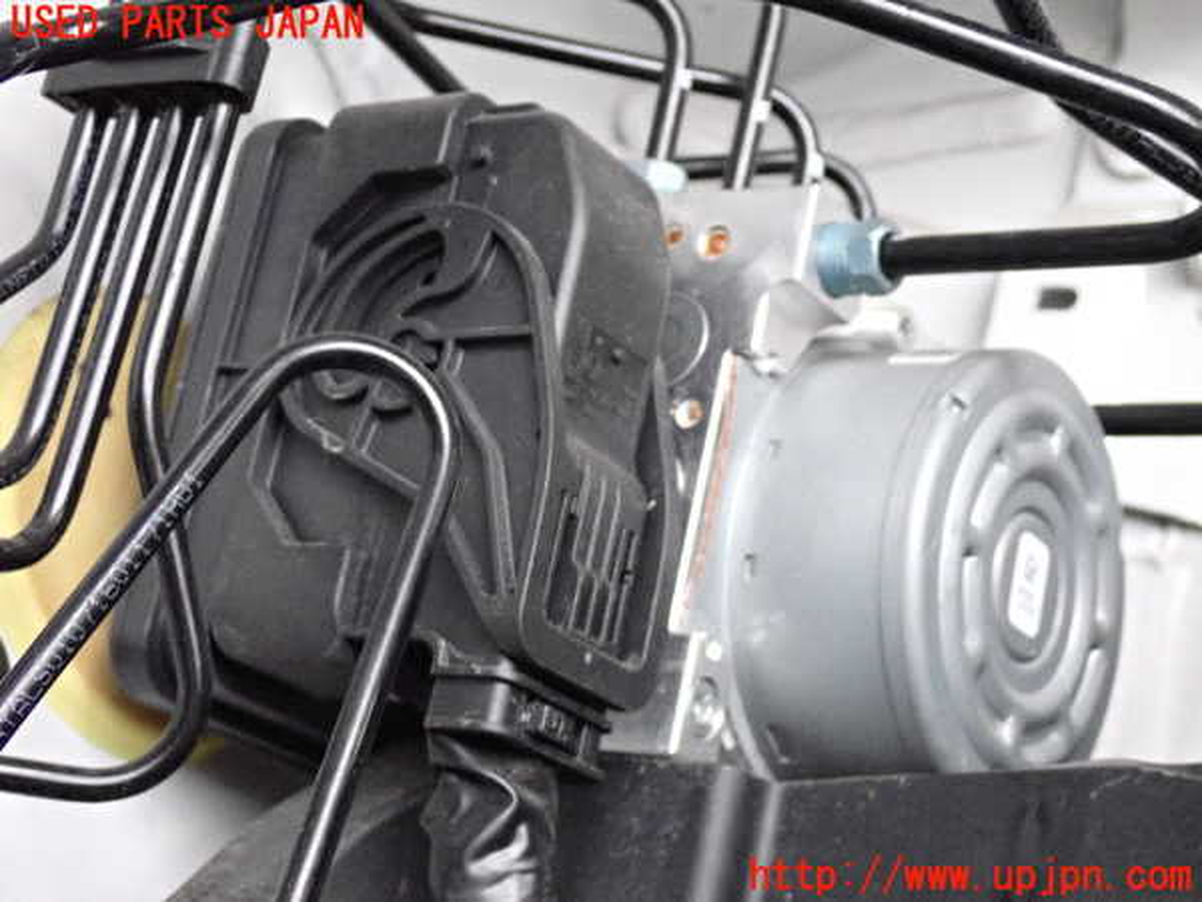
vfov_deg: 19.1
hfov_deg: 25.3
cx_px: 601
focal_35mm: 77
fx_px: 2674
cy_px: 451
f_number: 4.1
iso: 3200
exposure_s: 1/125
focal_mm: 13.65
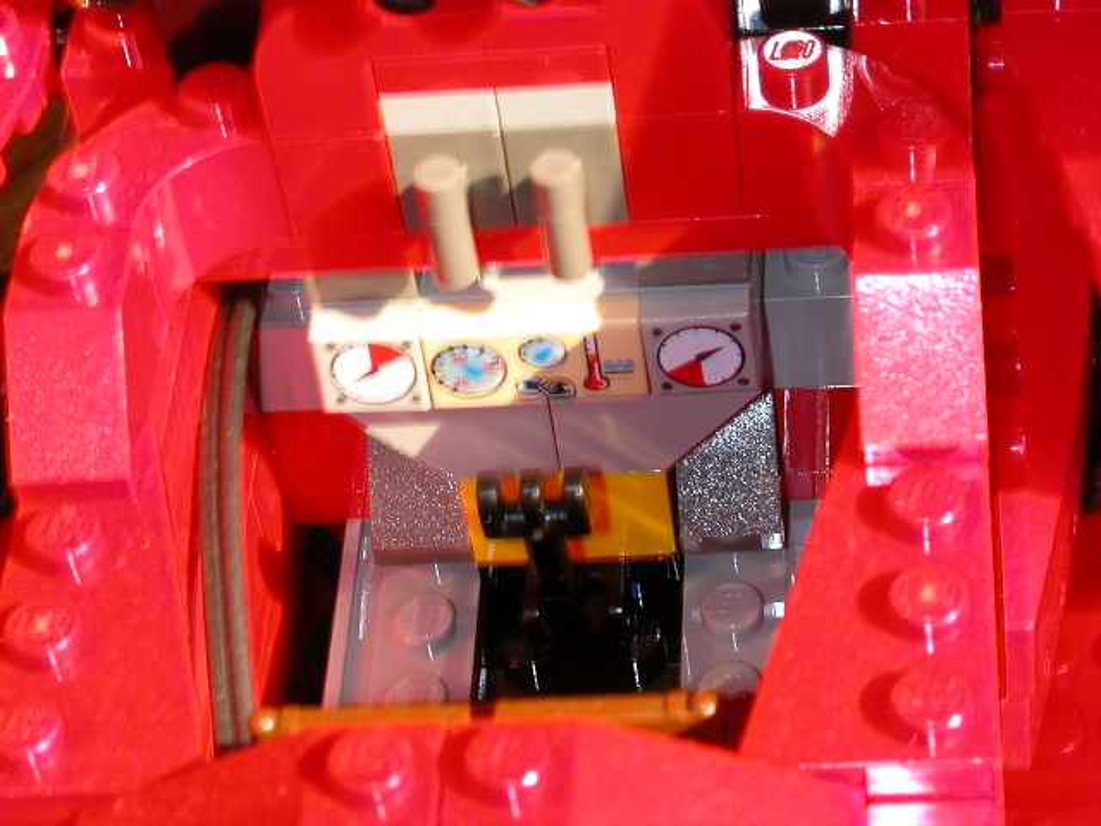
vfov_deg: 13.3
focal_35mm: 111
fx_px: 3530
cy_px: 413
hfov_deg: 17.7
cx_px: 550
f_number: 8
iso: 100
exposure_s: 1/12.2
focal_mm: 16.8
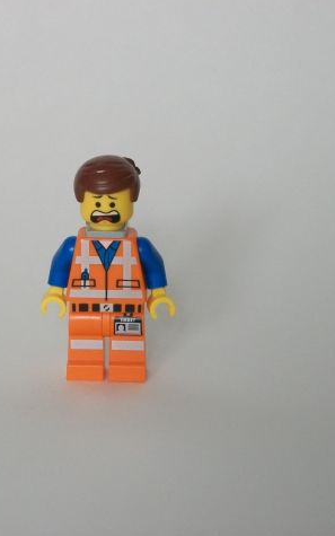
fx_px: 1606
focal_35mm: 110
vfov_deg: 18.9
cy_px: 267
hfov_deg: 11.9
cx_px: 112
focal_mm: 13.7
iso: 160
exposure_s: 1/8
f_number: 4.6
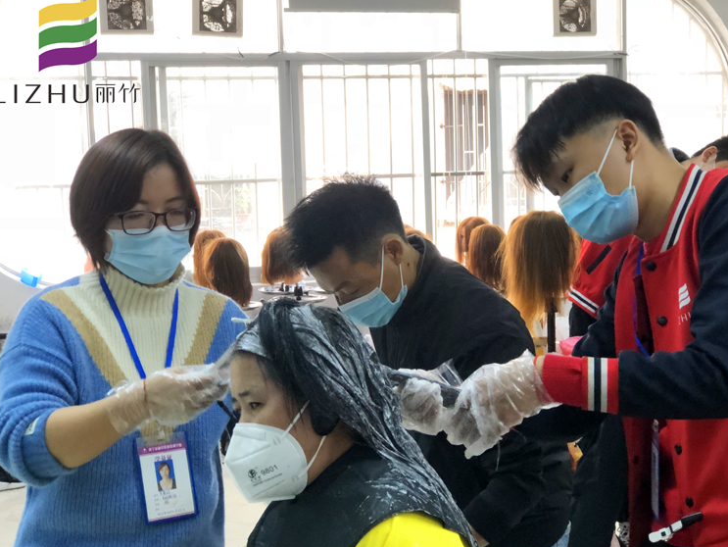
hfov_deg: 28.1
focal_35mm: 69
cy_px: 323
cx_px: 425
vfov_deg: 21.3
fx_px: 1452
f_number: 2.8
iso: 64
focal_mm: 6.6
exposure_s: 1/33
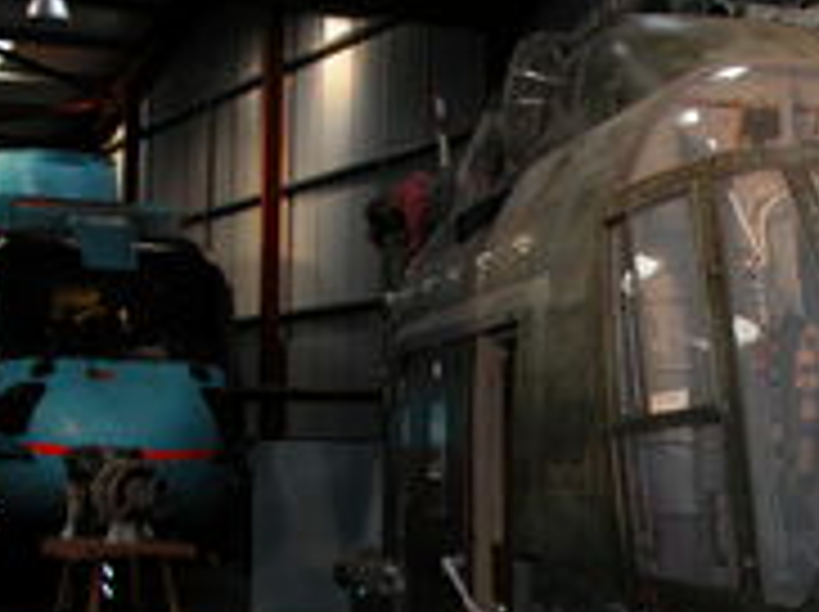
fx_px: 1819
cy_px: 450
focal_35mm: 77
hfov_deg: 24.1
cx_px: 837
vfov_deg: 19.0
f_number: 2.8
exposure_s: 1/60
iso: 100
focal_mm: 8.9
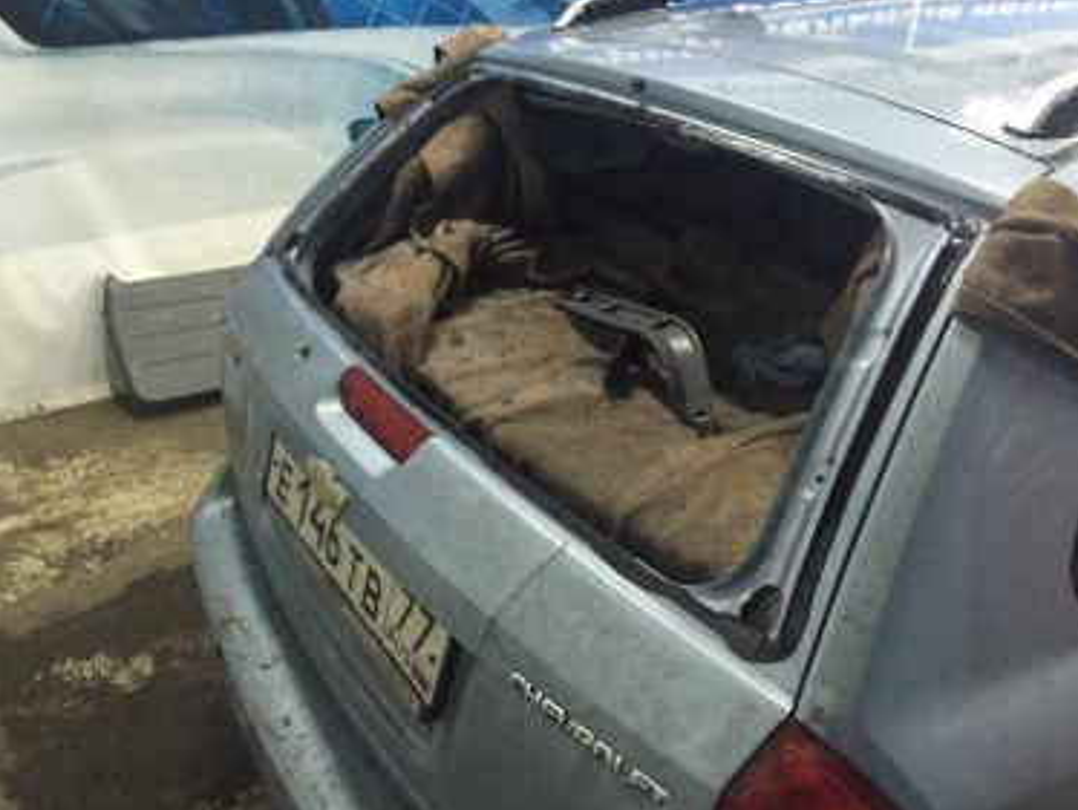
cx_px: 525
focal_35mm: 31
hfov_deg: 58.3
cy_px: 421
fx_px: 966
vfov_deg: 45.5
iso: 320
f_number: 2.2
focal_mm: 4.15
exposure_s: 1/25
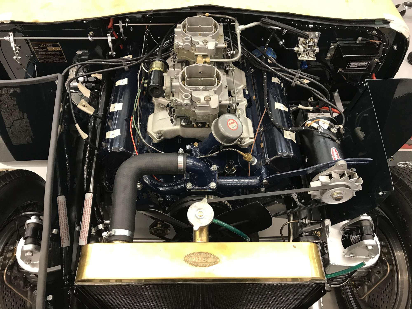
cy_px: 154
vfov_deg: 49.7
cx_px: 206
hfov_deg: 63.4
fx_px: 333
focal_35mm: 28
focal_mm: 3.99
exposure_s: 1/17
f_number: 1.8
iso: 40
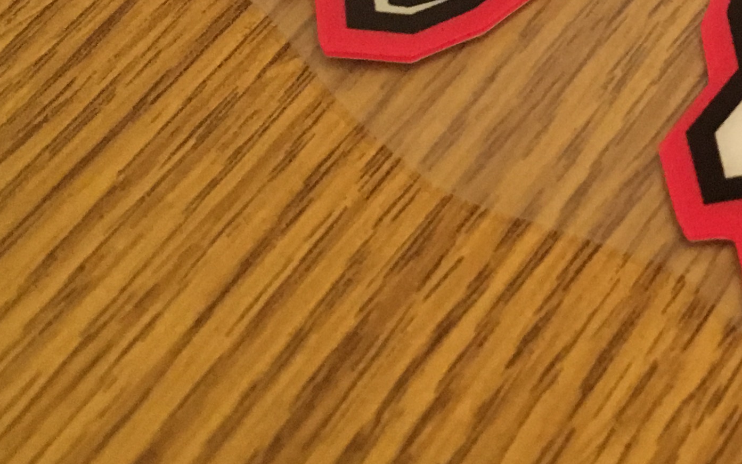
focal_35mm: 89
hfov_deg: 21.7
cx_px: 873
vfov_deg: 14.0
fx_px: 1799
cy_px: -156
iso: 200
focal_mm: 4.15
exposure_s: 1/17
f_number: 2.2
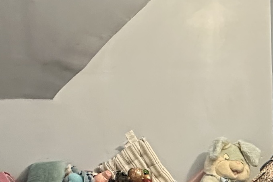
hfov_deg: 30.5
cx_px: 138
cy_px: 92
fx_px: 500
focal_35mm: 66
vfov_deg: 20.6
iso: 800
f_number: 2.2
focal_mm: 2.22
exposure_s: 1/40
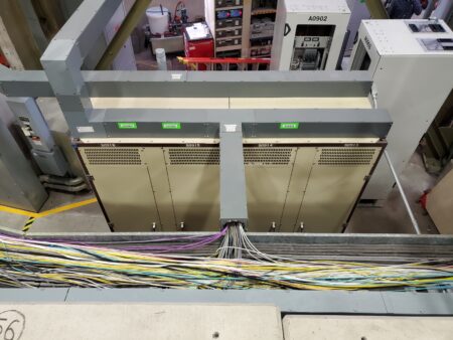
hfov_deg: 67.3
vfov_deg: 53.1
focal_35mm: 26
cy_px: 170
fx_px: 340
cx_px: 226
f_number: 1.5
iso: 200
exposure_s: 1/40
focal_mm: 4.3
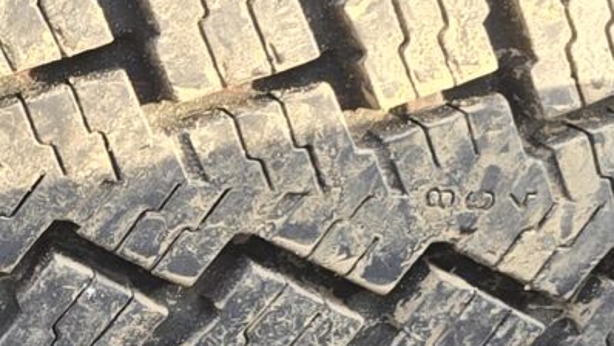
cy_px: 1009
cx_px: -272
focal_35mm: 161
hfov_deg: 12.8
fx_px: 2622
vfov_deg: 6.9
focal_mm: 6.3
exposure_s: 1/180
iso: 40
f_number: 1.7
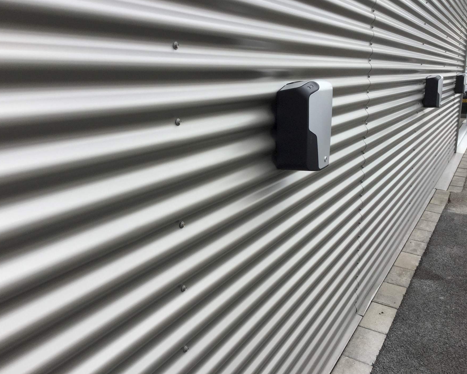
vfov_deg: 44.5
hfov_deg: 54.2
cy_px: 185
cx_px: 226
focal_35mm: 33
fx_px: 456
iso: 25
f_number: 2.4
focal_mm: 3.3
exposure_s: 1/936
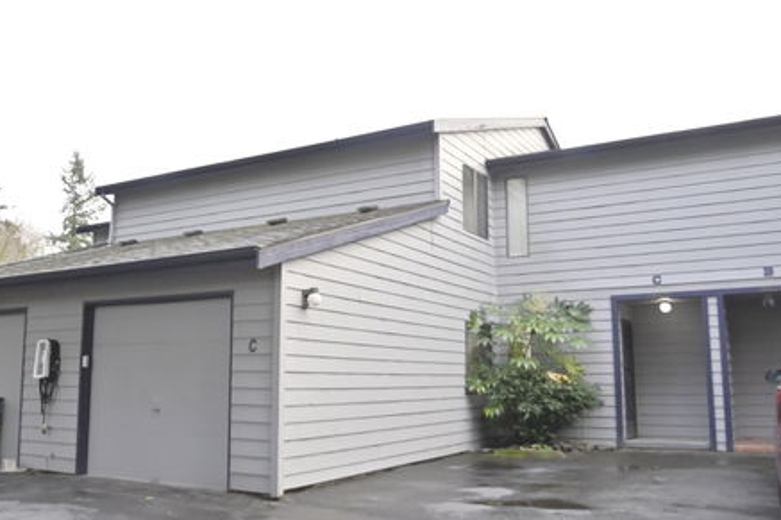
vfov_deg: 38.8
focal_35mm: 34
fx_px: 737
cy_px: 271
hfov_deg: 55.8
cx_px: 363
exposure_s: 1/1000
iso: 2500
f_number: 3.8
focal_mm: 29
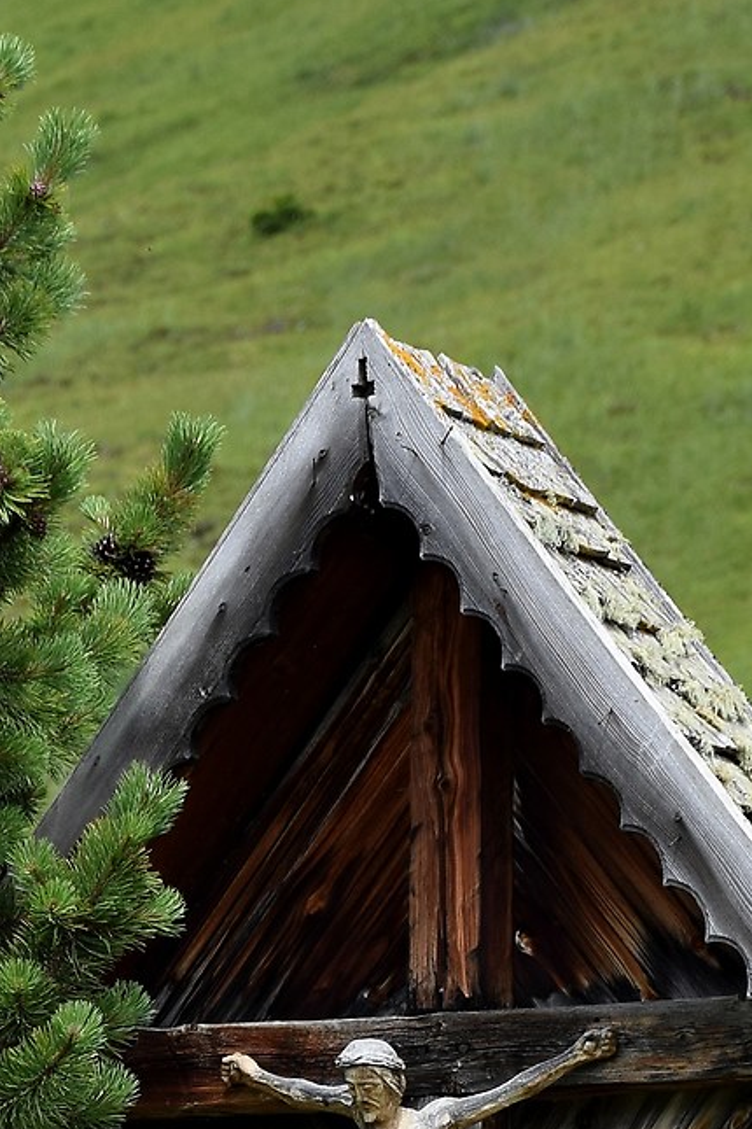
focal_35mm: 391
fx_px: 12250
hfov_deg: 3.5
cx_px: -143
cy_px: 1222
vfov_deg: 5.3
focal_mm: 70
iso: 200
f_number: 5.3
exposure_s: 1/400
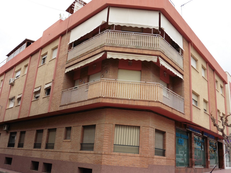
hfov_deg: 54.0
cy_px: 86
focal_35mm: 34
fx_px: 227
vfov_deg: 41.8
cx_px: 116
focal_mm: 6.1
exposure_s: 1/160
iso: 100
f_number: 5
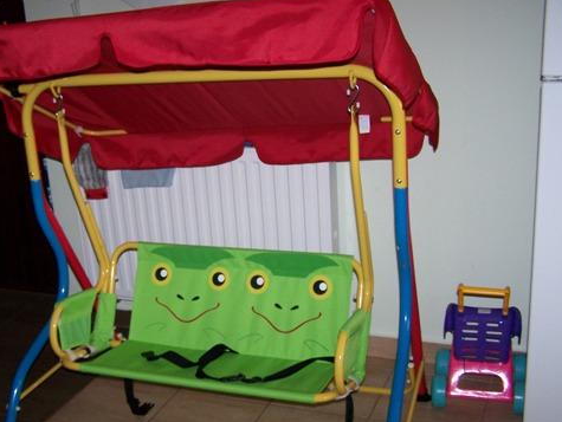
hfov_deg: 39.4
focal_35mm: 48
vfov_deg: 30.2
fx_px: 780
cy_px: 257
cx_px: 219
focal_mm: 6.3
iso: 160
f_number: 2.8
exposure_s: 1/60
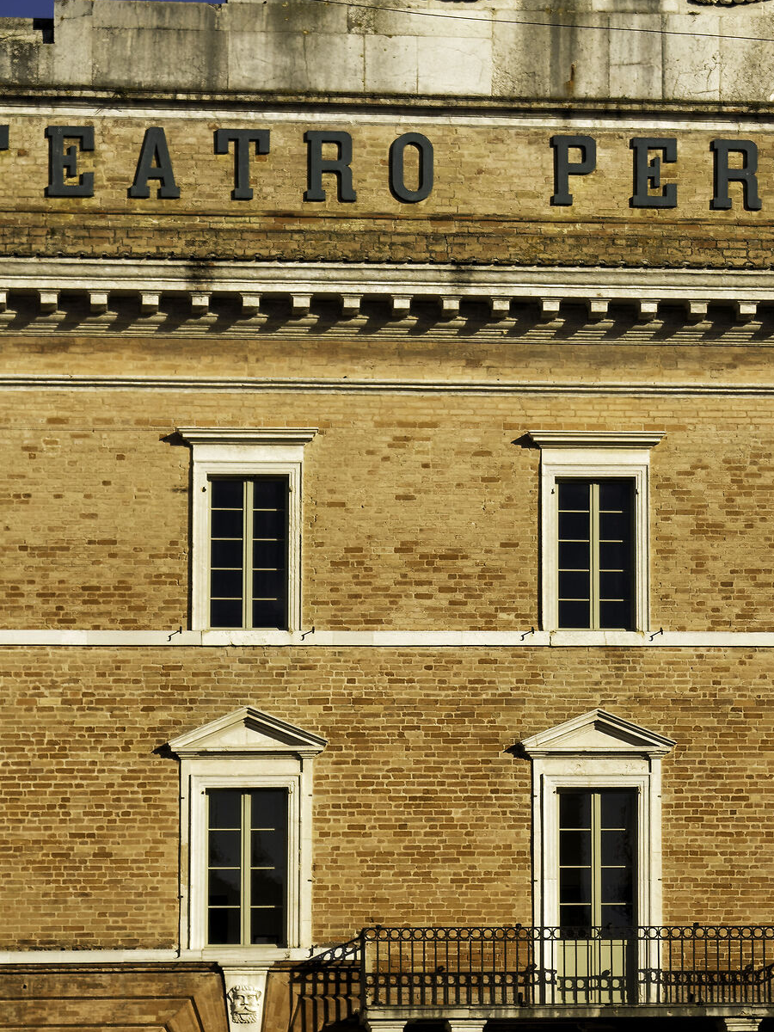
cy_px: 630
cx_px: 630
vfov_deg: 15.4
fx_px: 3816
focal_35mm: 128
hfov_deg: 11.5
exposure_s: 1/2500
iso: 160
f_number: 4
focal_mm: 32
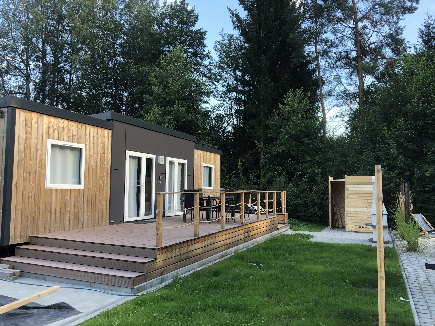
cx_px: 218
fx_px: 352
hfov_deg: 63.4
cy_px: 163
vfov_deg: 49.7
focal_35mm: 28
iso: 64
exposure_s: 1/120
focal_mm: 3.99
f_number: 1.8
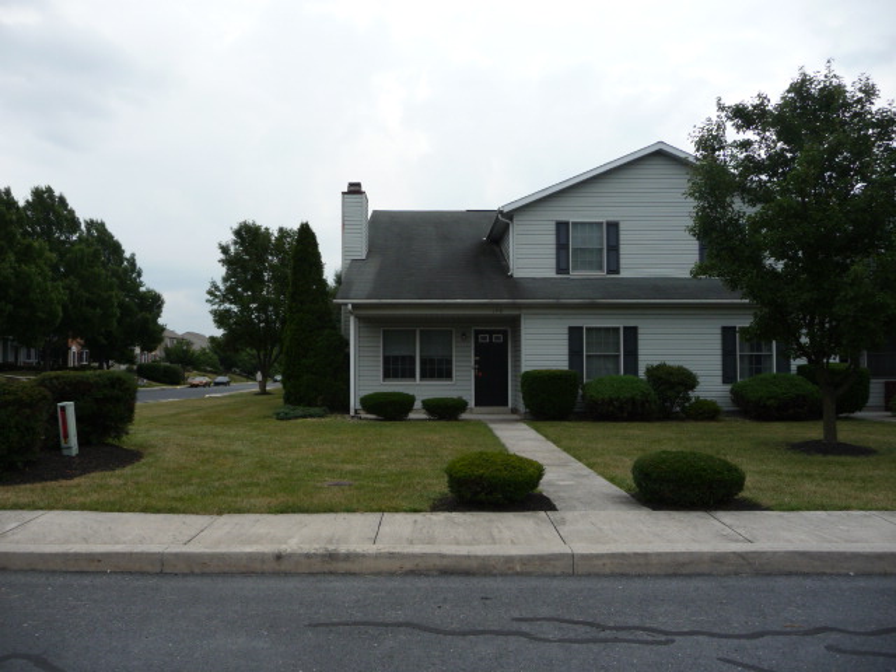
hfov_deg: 63.4
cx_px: 448
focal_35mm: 28
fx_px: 725
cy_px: 336
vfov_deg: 49.7
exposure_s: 1/1000
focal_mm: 4.7
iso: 100
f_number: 3.3
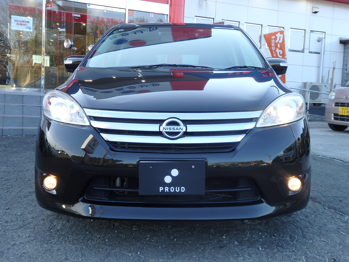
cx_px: 174
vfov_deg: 38.7
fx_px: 373
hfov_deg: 50.1
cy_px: 131
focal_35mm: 37
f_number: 3.6
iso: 125
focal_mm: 6.6
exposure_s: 1/125
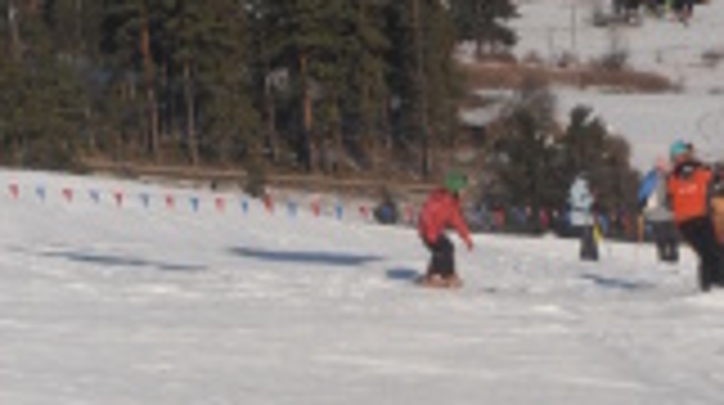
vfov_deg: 3.6
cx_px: 558
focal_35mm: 337
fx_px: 6460
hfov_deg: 6.4
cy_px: -360
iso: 80
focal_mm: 24.39
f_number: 15
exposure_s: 1/160
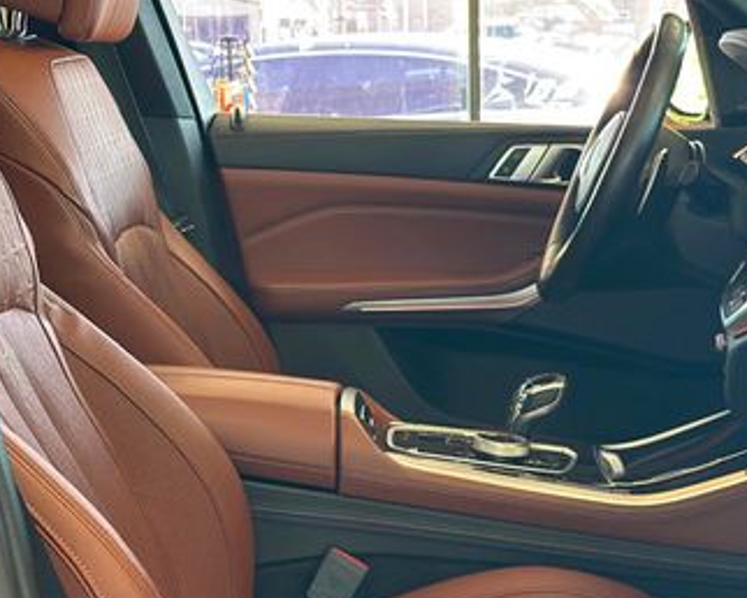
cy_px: 464
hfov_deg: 20.5
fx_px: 2057
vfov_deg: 16.5
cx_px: 485
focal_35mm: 93
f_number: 1.78
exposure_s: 1/60
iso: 250
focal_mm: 6.86
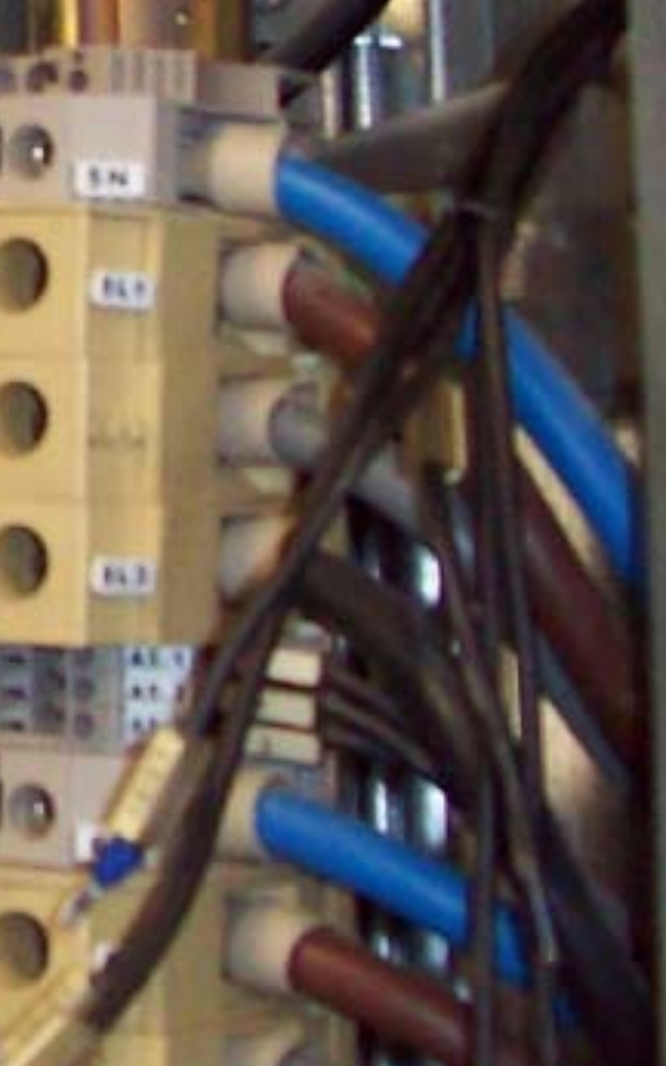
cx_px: -606
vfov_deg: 14.6
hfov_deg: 8.9
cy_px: -154
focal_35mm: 139
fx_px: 4040
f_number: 2.7
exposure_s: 1/64
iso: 200
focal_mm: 6
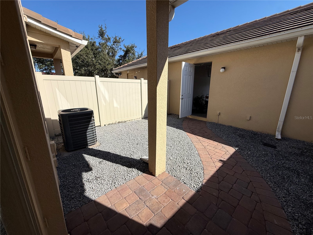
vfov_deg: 85.7
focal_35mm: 14
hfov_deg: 102.1
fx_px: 127
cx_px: 156
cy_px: 118
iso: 50
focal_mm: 2.22
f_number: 2.2
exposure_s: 1/3663
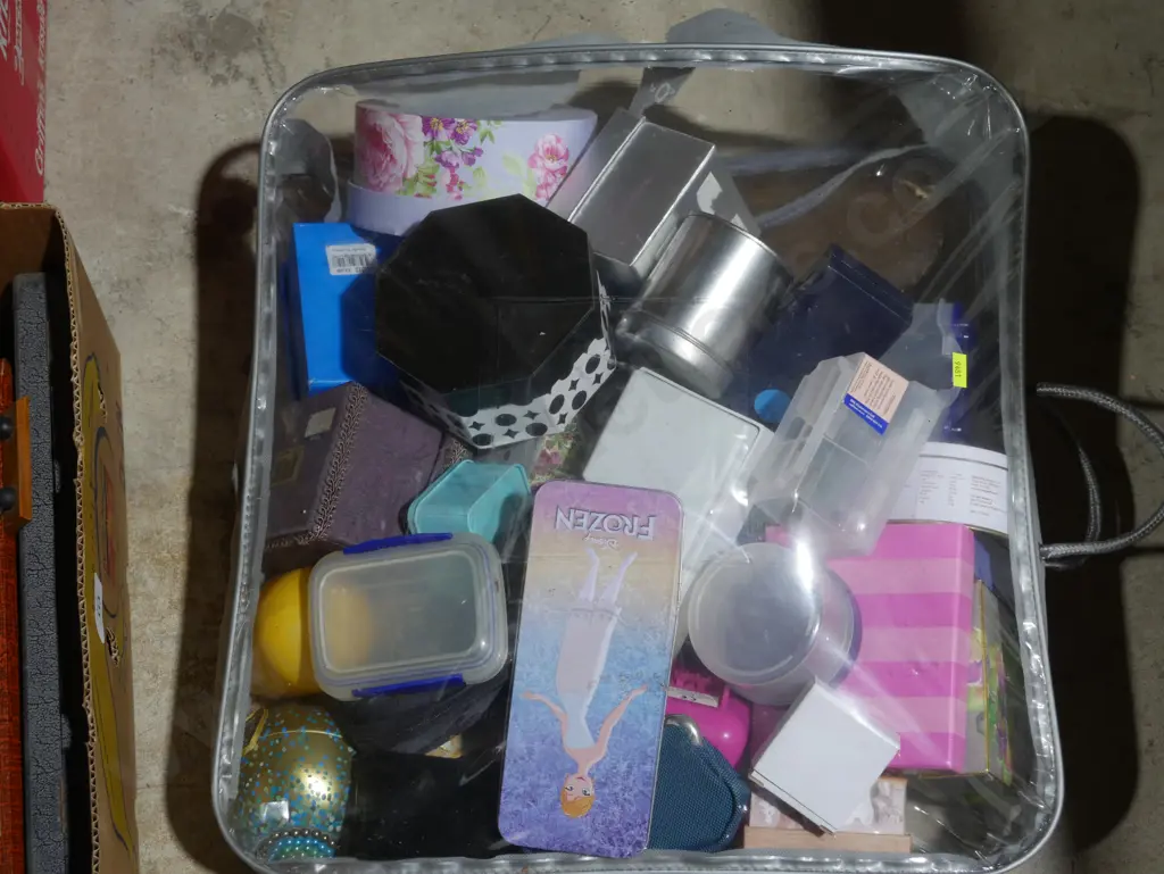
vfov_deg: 24.4
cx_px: 582
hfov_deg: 32.2
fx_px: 2019
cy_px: 437
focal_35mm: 60
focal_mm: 30
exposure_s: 1/60
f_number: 5.4
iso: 400
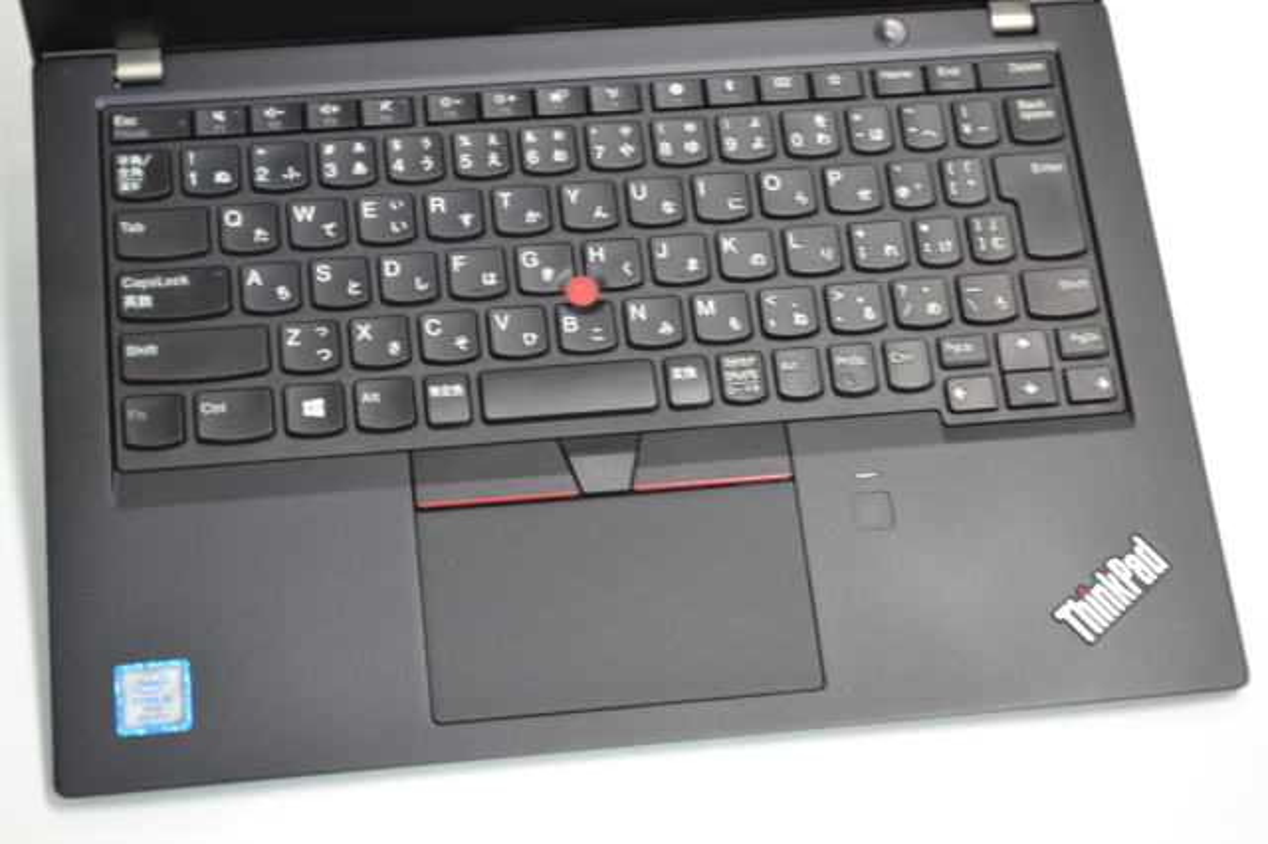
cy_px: 422
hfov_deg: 30.5
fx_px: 2323
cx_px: 634
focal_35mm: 66
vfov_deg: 20.6
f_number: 5.3
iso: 100
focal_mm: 44
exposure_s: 1/2.5
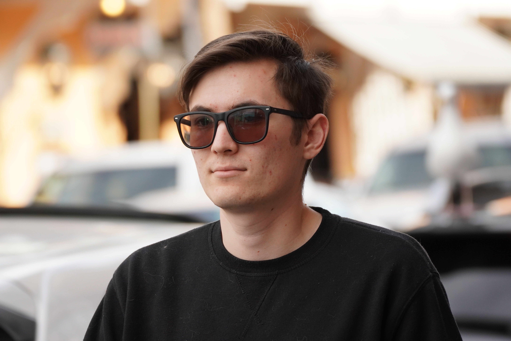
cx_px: 256
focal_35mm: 282
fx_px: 4003
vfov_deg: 4.9
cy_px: 170
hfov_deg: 7.3
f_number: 5.6
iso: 800
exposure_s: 1/800
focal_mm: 188
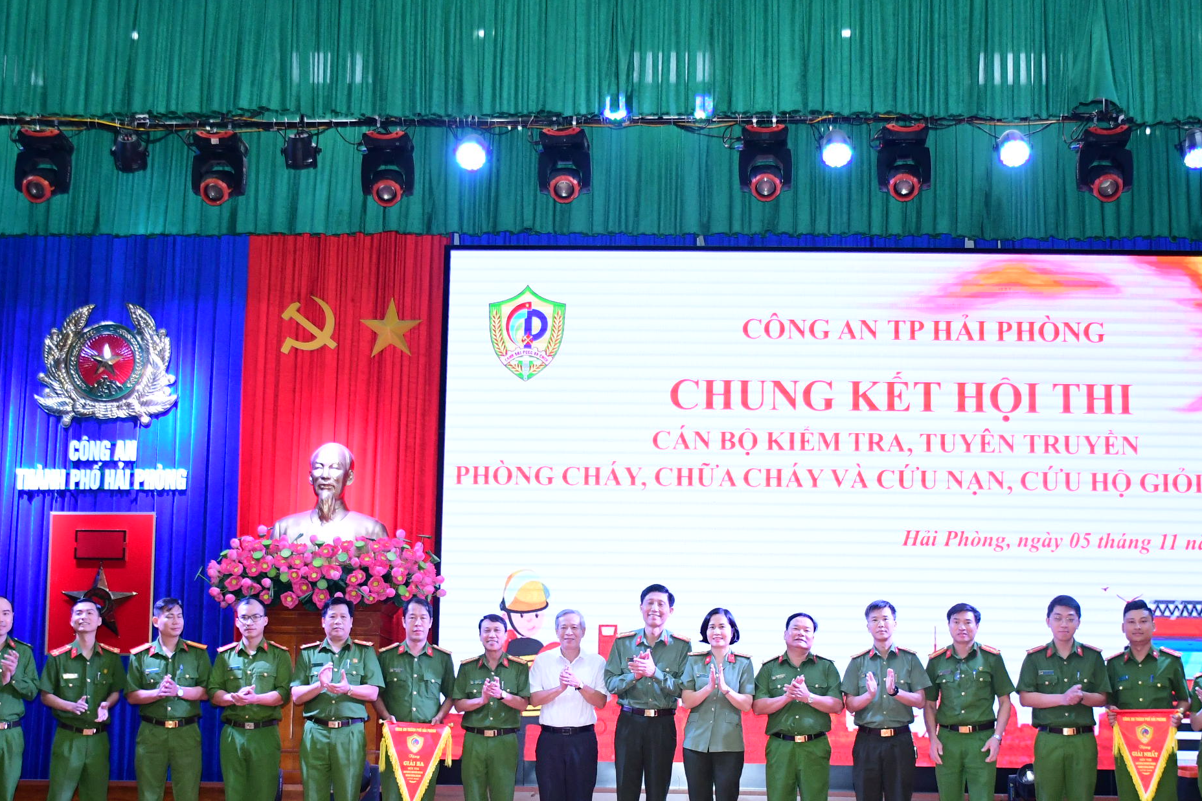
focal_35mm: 54
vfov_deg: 24.9
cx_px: 670
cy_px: 547
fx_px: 1803
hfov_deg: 36.8
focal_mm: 24
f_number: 3.8
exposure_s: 1/200
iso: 2000
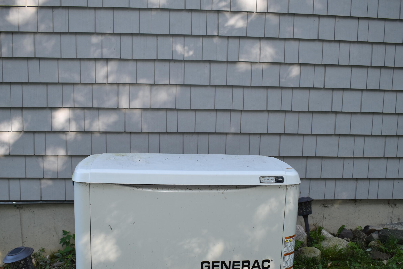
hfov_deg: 48.4
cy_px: 180
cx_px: 192
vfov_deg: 33.1
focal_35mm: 40
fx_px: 448
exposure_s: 1/200
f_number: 5
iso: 250
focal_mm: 18
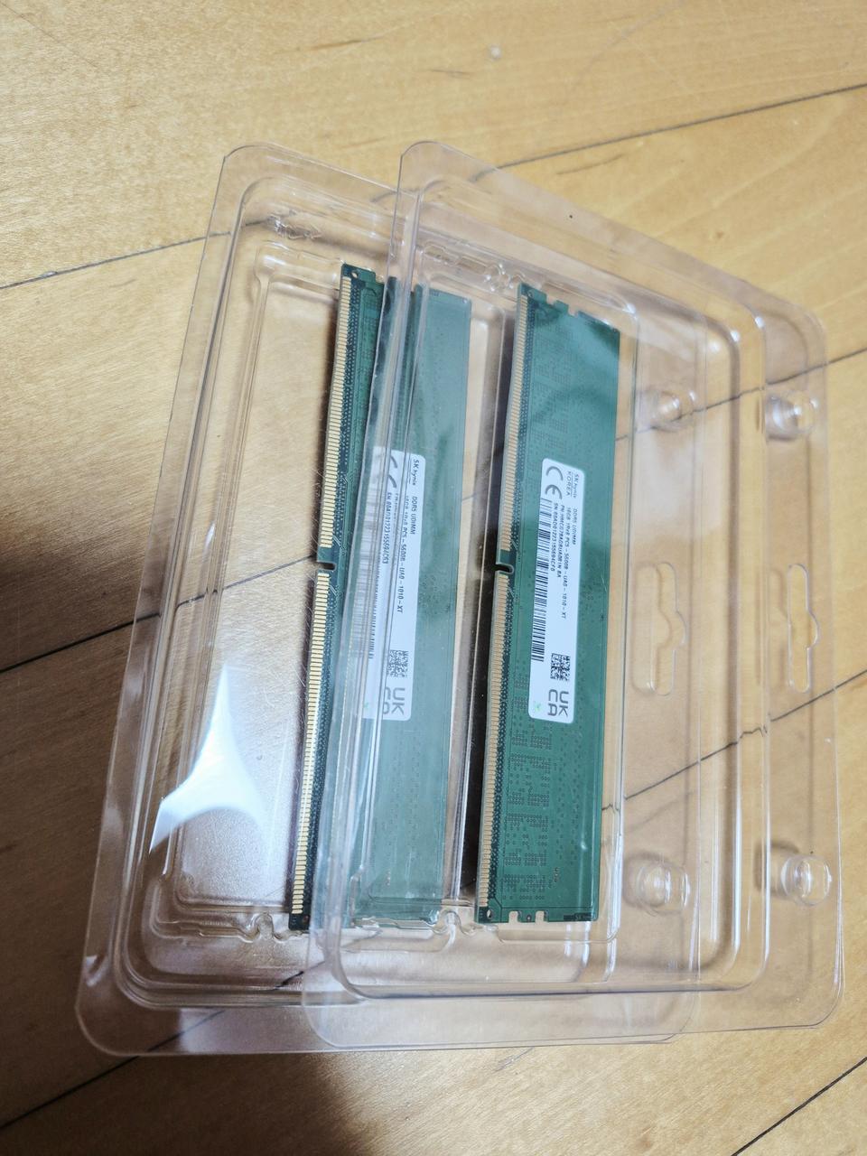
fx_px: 768
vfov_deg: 73.9
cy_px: 578
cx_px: 434
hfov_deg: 58.9
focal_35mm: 23
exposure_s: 1/120
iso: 400
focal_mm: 5.4
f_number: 1.8
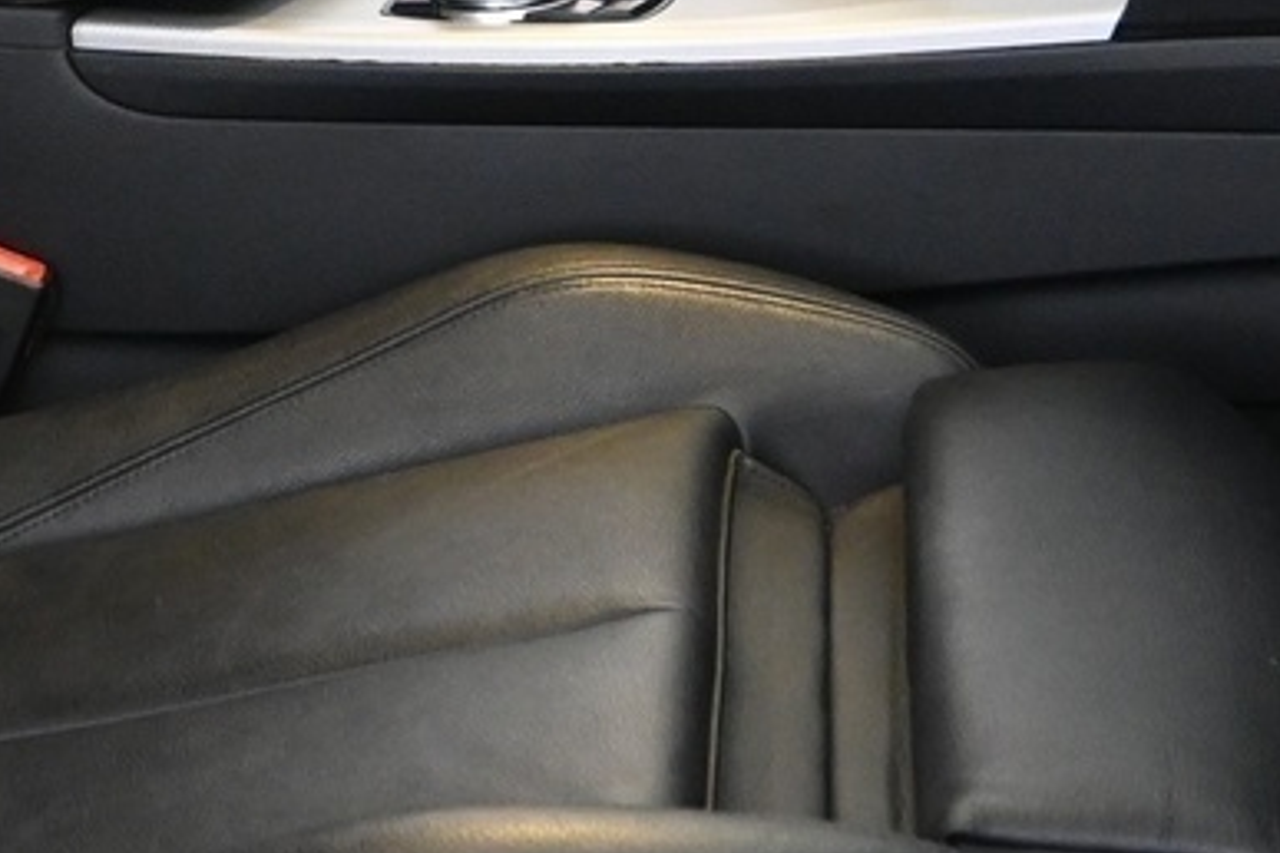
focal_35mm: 113
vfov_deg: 11.9
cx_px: -3
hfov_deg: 17.7
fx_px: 4017
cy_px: -145
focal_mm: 18
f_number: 3.5
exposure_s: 1/30
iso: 2500
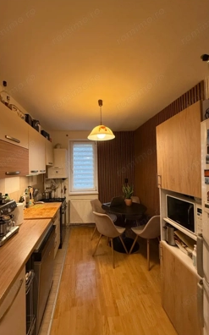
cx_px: 94
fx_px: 137
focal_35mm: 15
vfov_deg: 101.5
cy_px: 168
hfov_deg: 74.5
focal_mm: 2.22
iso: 400
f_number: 2.2
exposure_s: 1/100
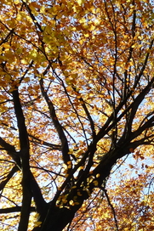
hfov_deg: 18.7
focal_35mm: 62
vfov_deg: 32.3
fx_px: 398
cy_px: 98
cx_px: 246
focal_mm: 4.8
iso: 100
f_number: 4
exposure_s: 1/125
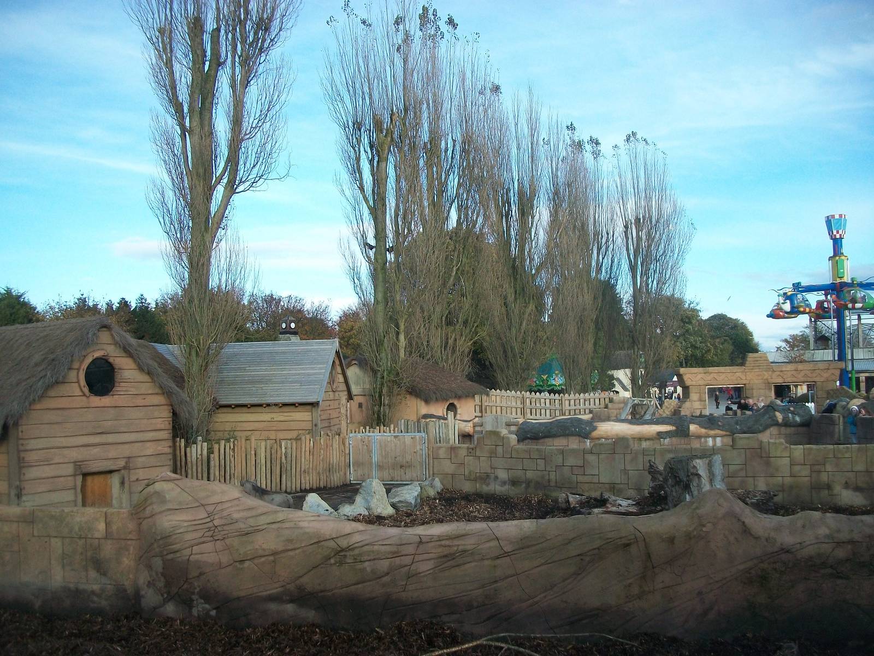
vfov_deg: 44.2
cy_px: 328
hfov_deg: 56.8
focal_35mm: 32
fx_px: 808
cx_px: 437
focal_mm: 5.7
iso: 107
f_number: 2.9
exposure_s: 1/500
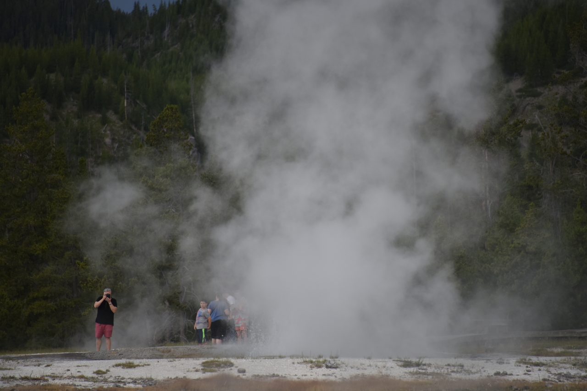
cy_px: 196
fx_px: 4892
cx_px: 294
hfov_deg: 6.9
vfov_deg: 4.6
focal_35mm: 300
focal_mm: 300
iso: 400
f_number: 5.6
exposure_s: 1/640
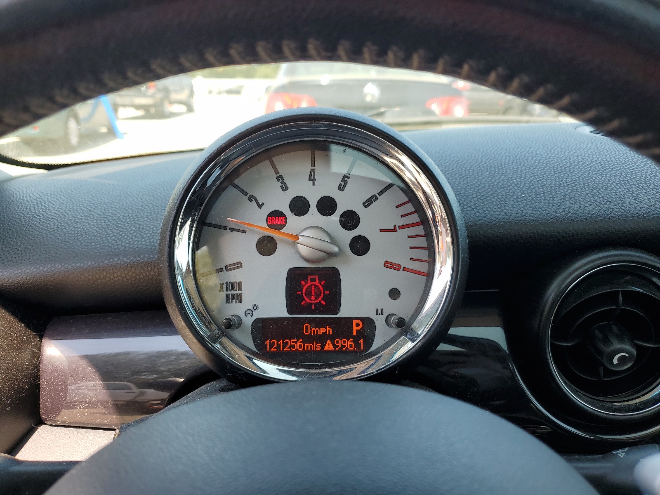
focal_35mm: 26
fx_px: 496
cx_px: 330
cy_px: 248
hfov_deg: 67.3
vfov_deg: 53.1
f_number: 1.5
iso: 50
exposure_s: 1/357
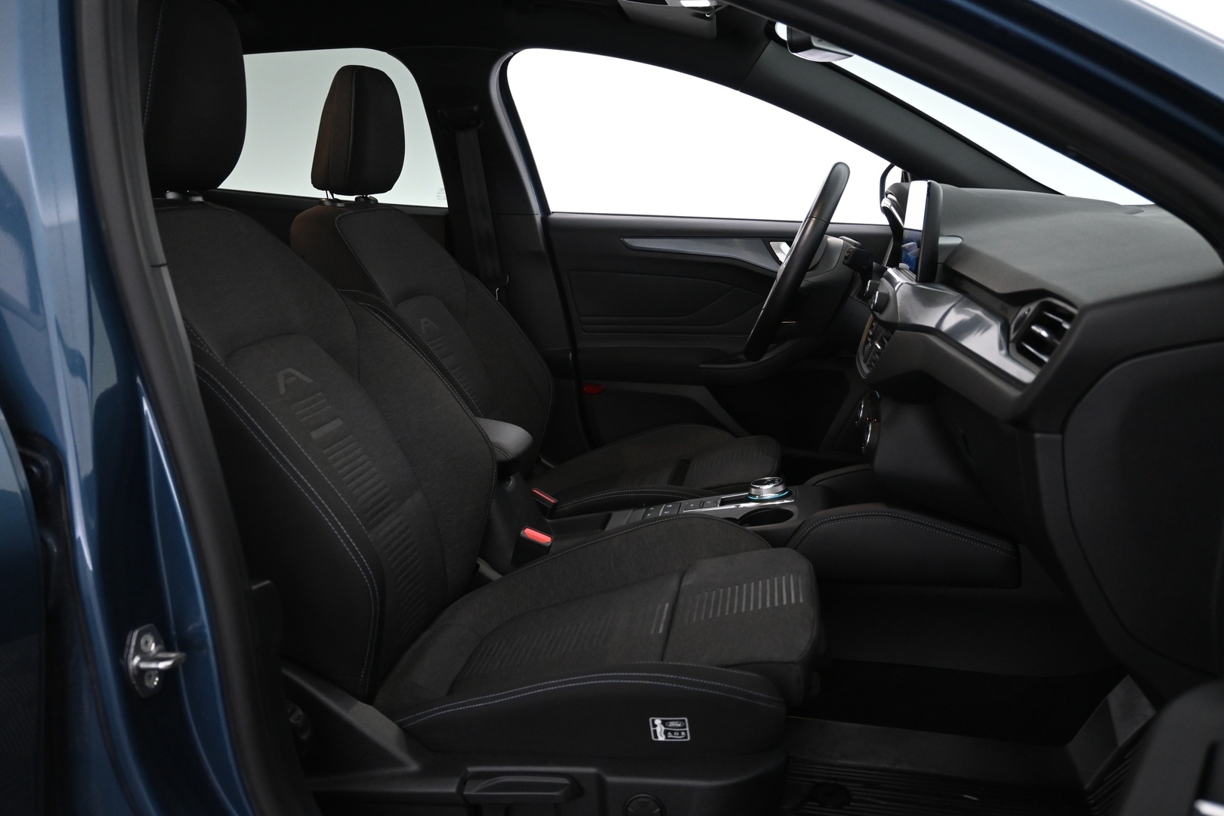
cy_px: 408
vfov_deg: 41.7
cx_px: 612
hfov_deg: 59.5
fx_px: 1071
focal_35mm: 32
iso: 1400
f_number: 4
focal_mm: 21
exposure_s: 1/30
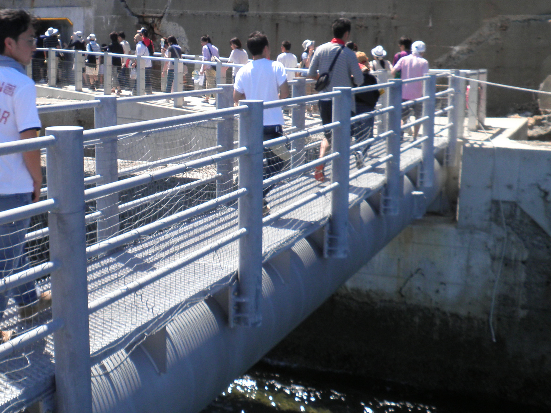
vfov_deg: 30.8
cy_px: 157
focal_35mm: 47
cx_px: 209
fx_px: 748
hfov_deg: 40.2
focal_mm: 4.7
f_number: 7.8
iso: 64
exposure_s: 1/100
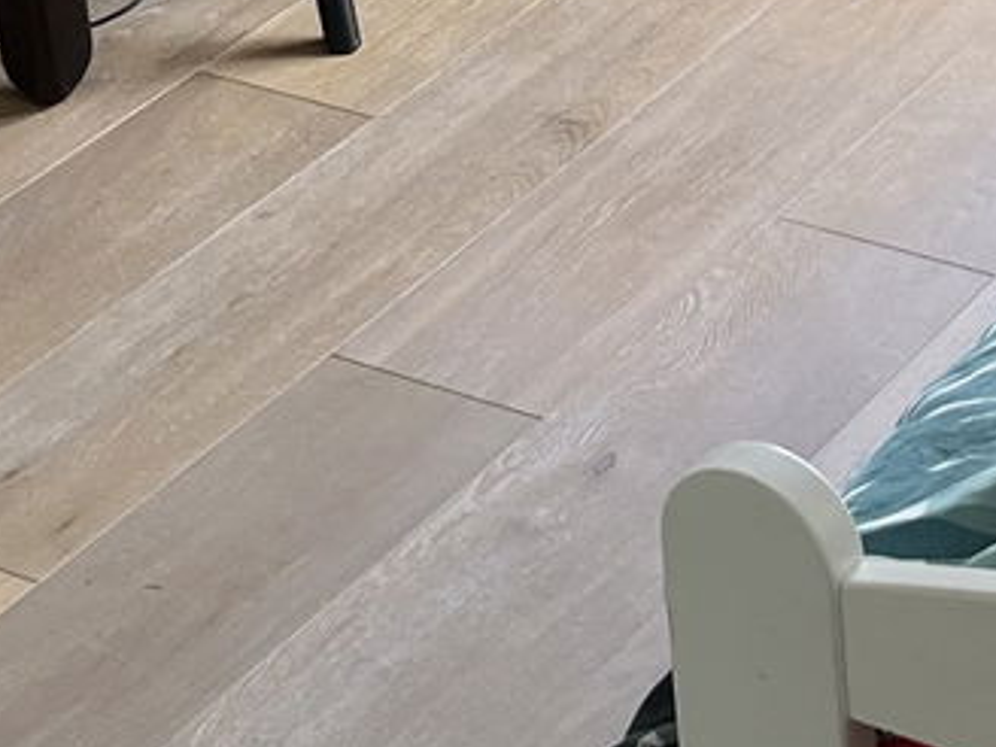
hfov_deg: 15.4
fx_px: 3654
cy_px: -455
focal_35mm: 127
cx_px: 753
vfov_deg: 11.1
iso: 100
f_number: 1.6
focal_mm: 5.1
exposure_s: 1/122
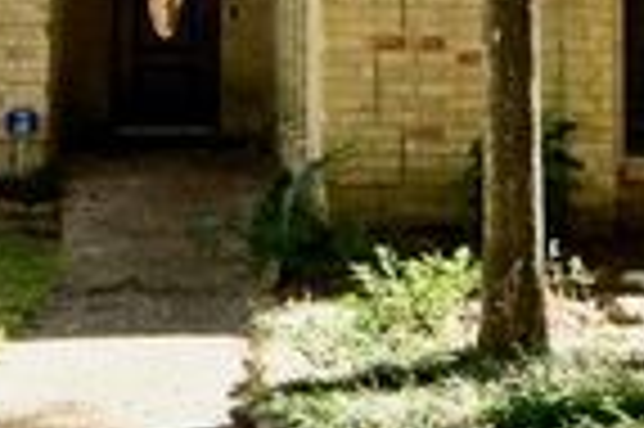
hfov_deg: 19.5
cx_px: 261
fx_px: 1876
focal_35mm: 105
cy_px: -216
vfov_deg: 12.4
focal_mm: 20
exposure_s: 1/125
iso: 400
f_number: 7.1
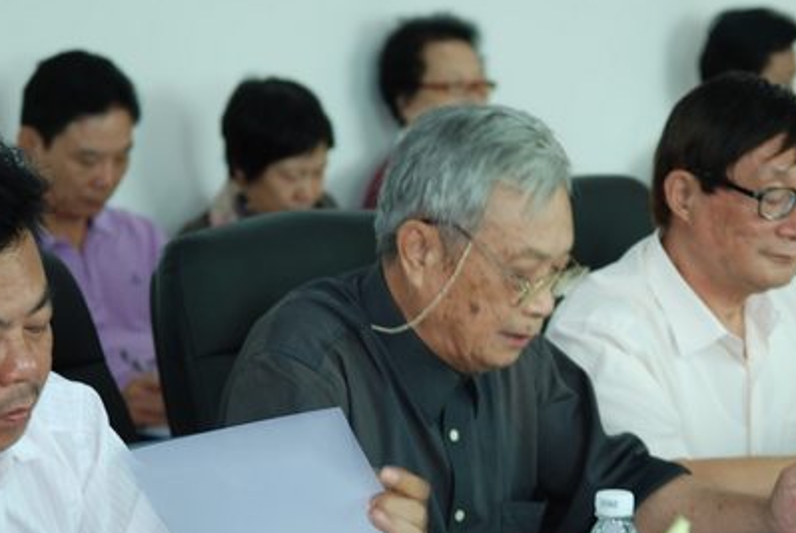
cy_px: 357
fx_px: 3497
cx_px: 559
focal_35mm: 158
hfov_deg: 13.0
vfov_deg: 8.7
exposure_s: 1/8
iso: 100
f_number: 4
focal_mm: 70
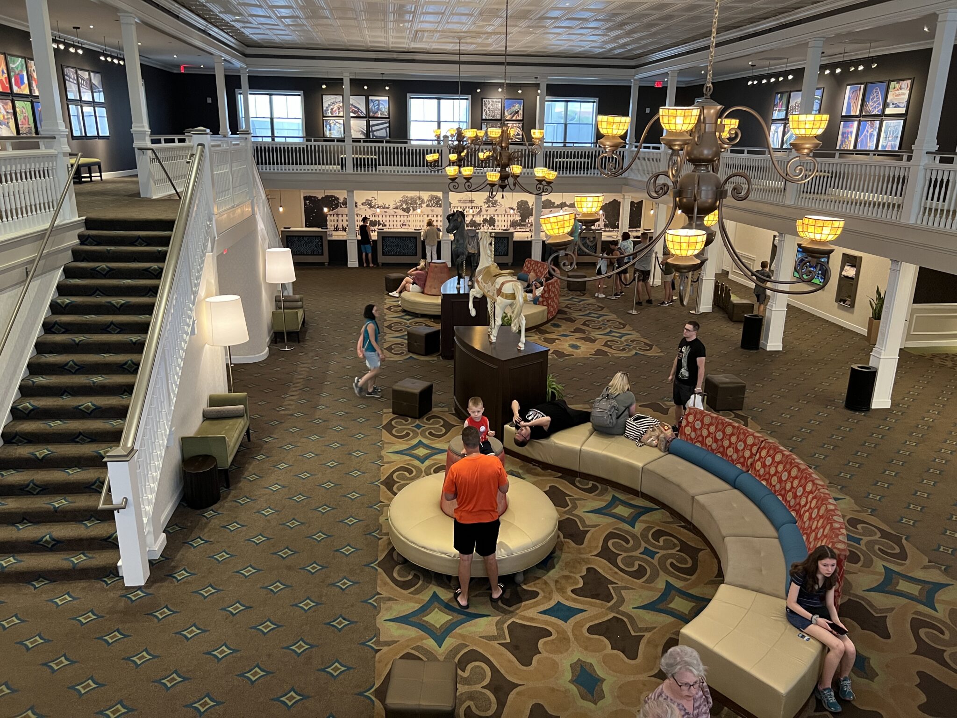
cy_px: 359
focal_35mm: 26
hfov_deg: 67.3
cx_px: 478
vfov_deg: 53.1
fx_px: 719
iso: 500
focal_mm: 5.7
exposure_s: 1/60
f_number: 1.5
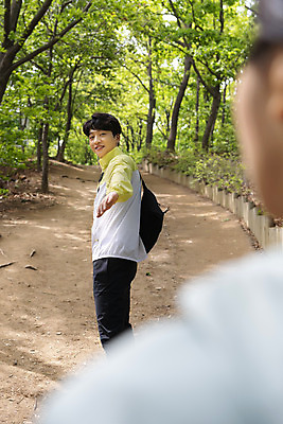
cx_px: 142
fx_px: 518
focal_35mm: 44
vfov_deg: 44.5
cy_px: 212
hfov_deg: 30.5
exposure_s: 1/125
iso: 200
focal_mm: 44
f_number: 4
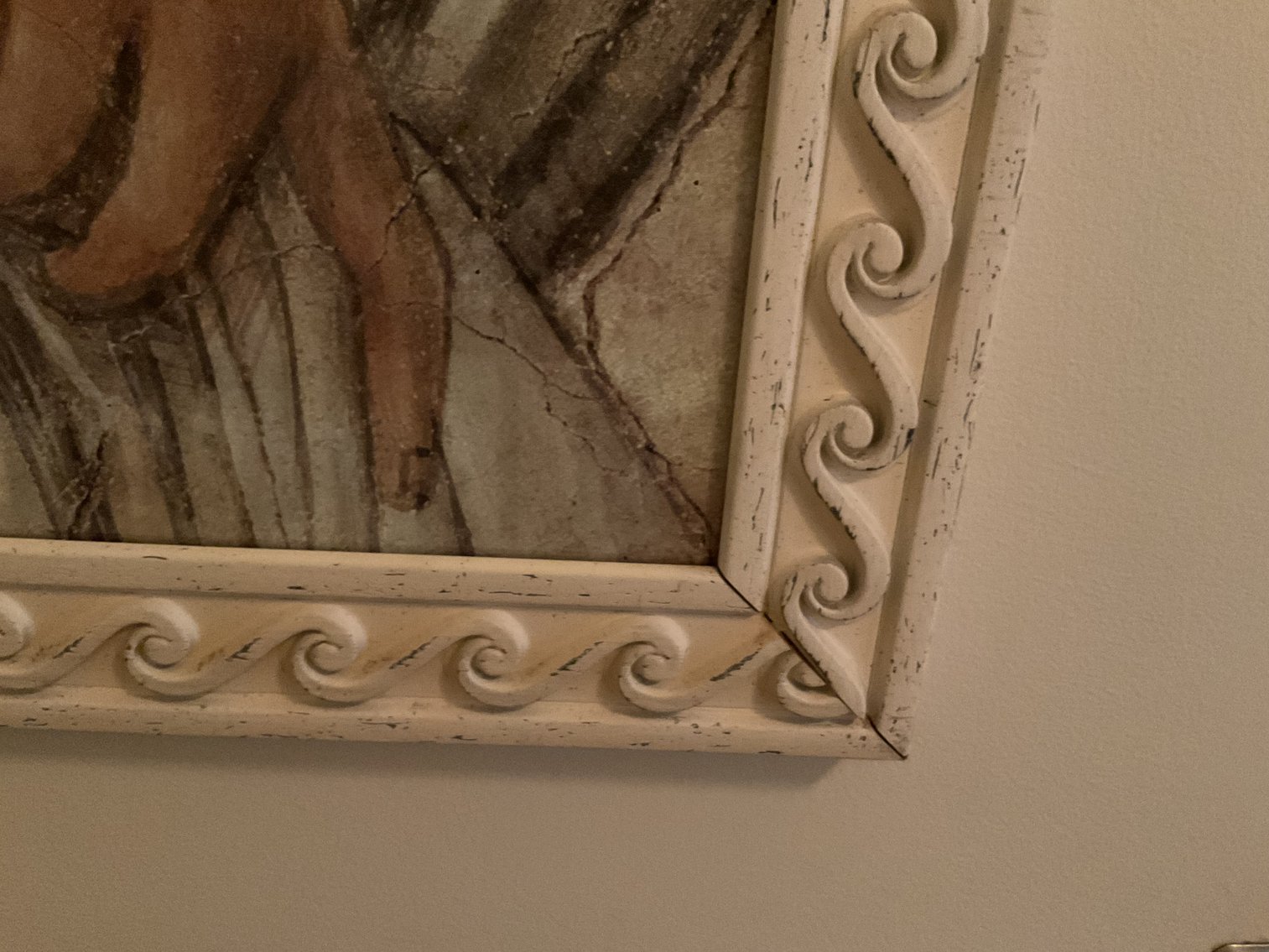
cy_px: 476
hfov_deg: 61.7
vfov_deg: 48.2
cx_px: 634
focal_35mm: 29
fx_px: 1063
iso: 500
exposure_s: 1/20
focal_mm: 3
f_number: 1.8
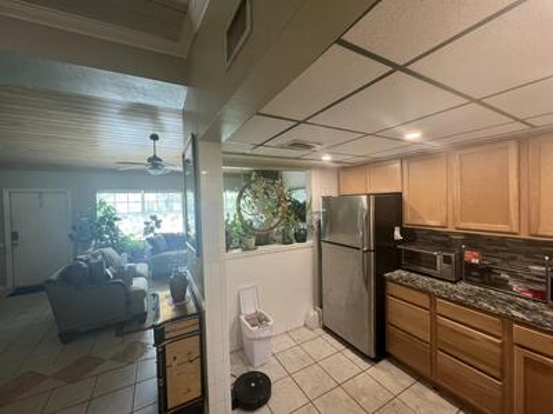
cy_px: 207
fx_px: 208
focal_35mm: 13
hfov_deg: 106.2
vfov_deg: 89.9
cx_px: 276
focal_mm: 1.57
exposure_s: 1/120
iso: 250
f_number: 1.8
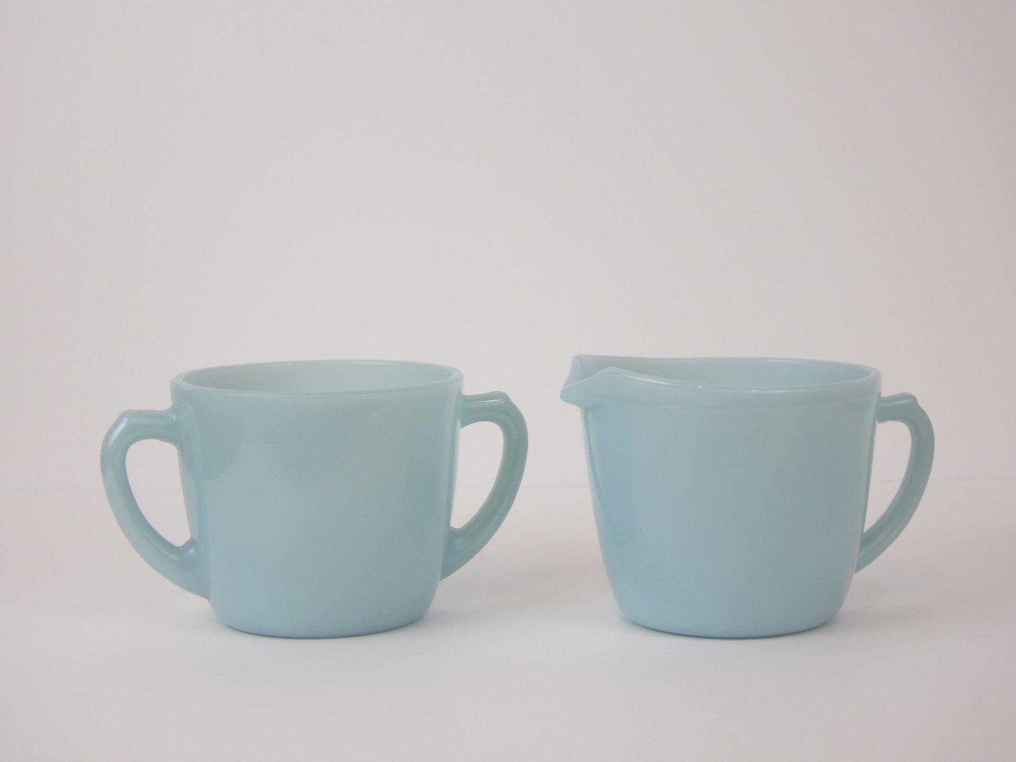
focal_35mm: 77
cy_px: 381
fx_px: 2260
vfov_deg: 19.1
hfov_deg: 25.3
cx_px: 508
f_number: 4.8
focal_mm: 13.7
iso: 125
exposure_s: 1/80
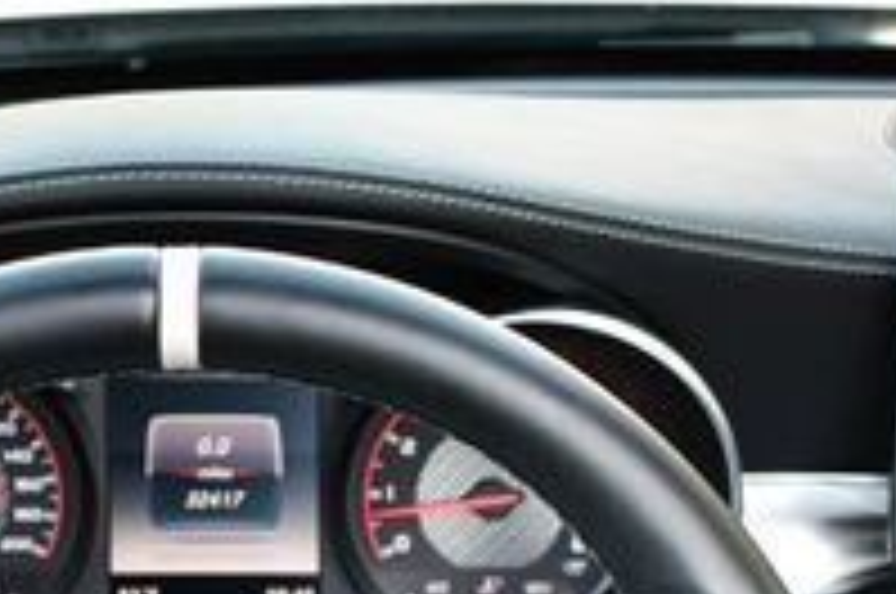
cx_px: 527
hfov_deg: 17.7
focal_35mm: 116
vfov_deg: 11.3
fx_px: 2882
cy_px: 922
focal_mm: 24
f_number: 3.8
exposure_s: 1/250
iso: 800
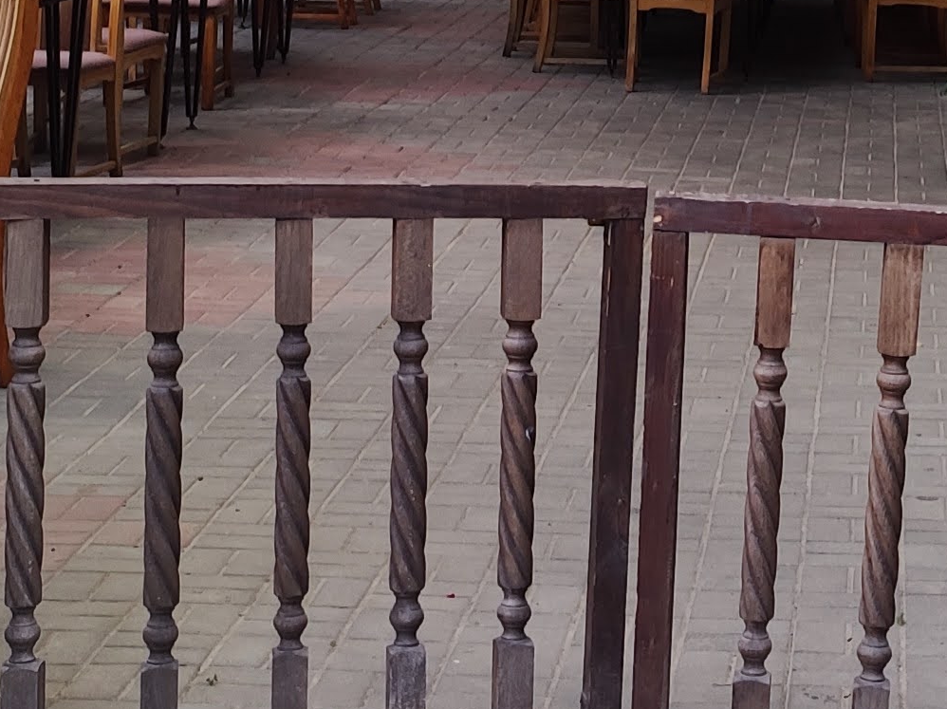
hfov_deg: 23.8
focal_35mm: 79
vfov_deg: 17.7
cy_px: -166
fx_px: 2160
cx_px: 922
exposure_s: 1/100
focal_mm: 4.74
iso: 86
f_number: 1.79
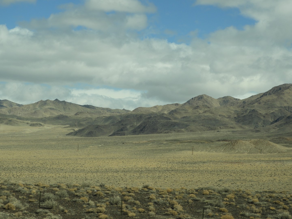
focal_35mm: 105
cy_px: 110
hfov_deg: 18.7
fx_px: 886
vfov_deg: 14.1
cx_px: 146
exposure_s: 1/1000
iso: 100
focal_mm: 18.8
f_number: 4.8
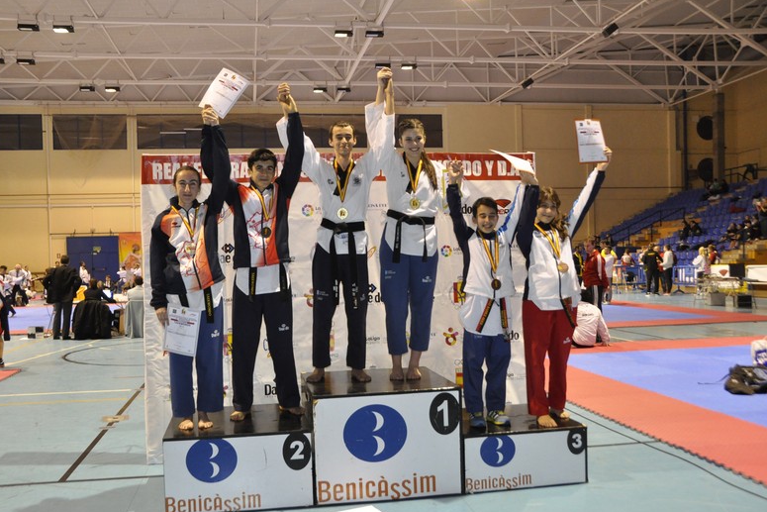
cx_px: 372
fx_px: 724
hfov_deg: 55.8
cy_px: 257
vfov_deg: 38.9
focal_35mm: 34
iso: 2000
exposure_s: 1/60
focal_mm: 22
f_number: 5
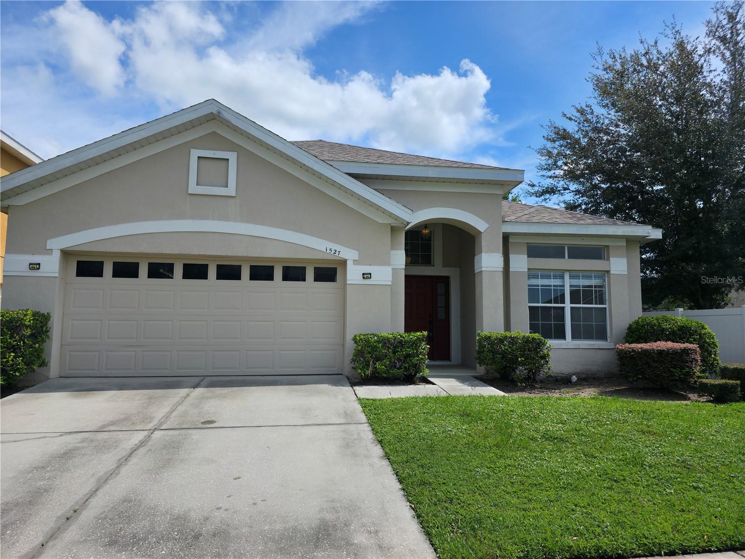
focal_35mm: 23
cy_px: 280
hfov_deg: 73.9
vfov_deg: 58.9
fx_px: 495
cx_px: 372
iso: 40
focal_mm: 6.3
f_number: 1.7
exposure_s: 1/3818
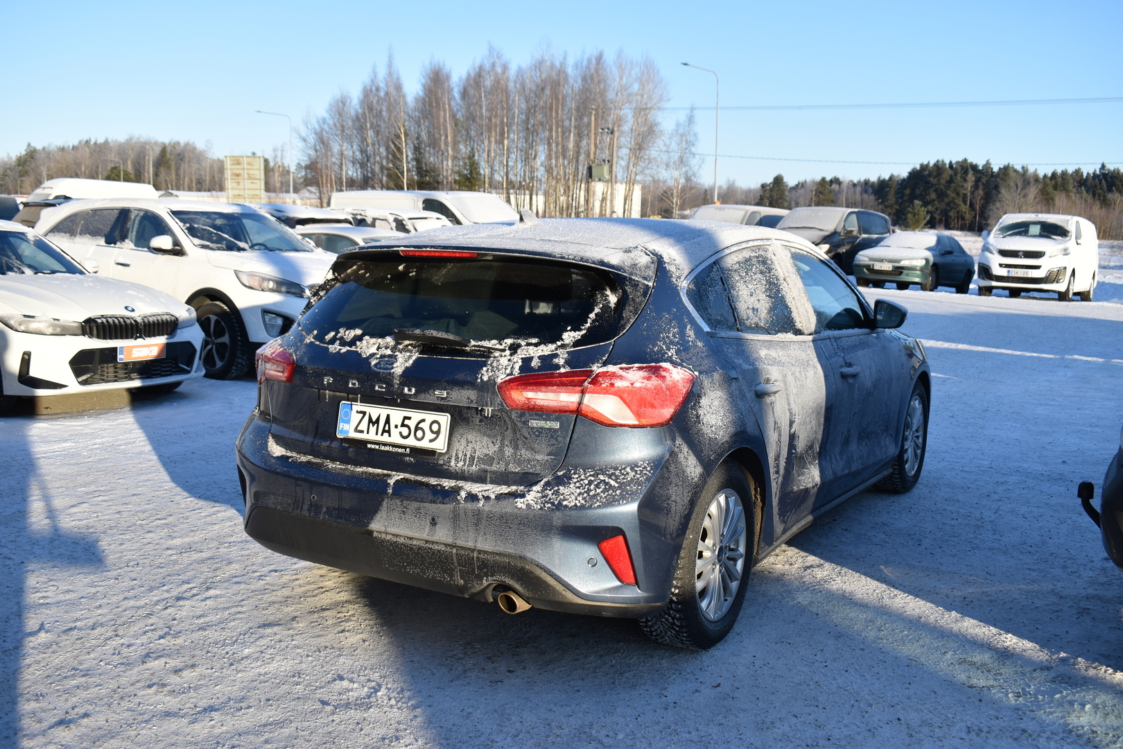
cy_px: 374
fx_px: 1076
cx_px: 562
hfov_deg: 55.1
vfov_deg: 38.4
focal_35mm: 34
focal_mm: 23
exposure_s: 1/350
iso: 200
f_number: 8
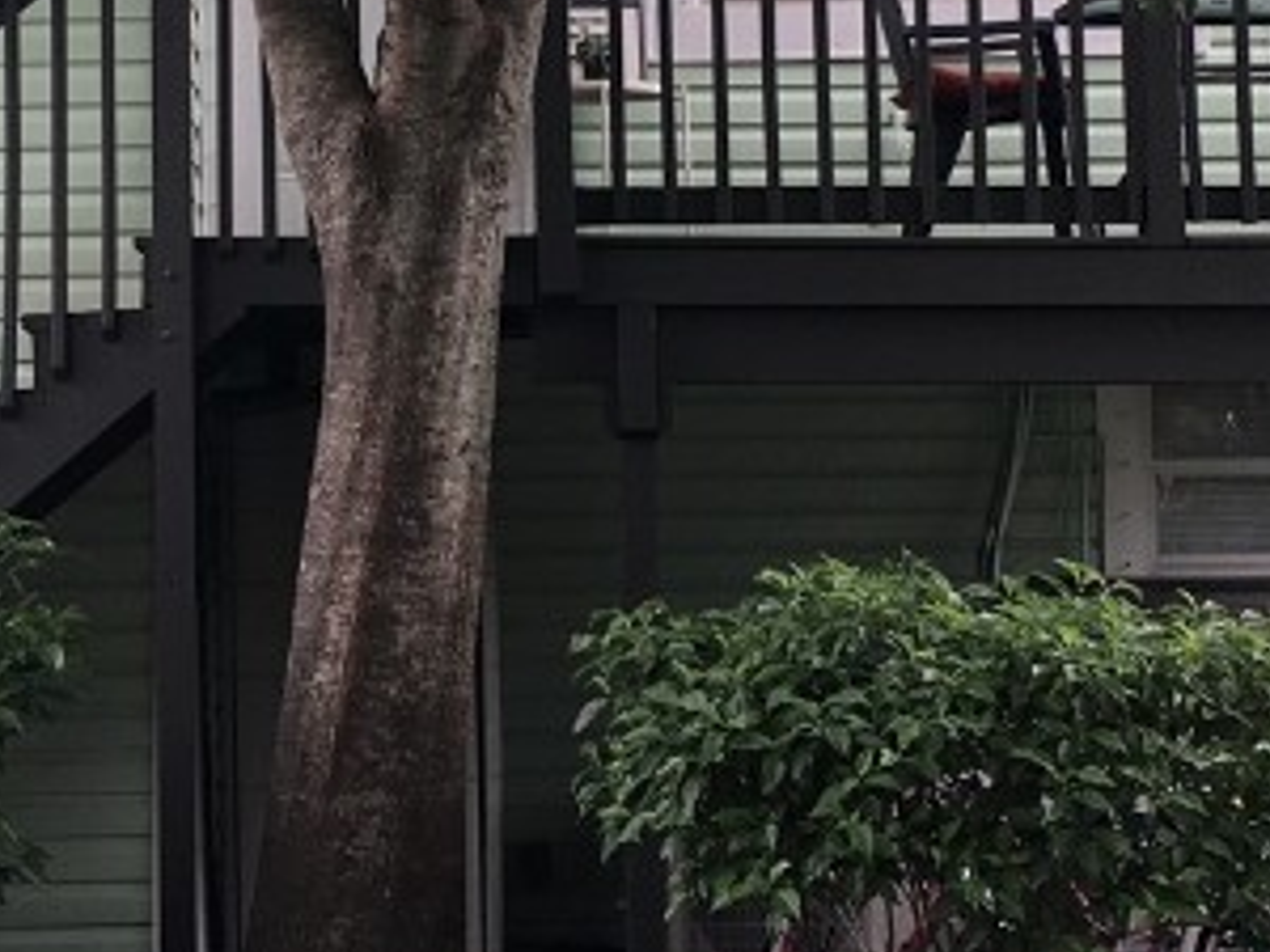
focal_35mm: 99
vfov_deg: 14.8
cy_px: 135
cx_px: 508
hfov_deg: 19.8
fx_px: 3632
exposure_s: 1/133
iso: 25
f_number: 2.2
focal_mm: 4.15
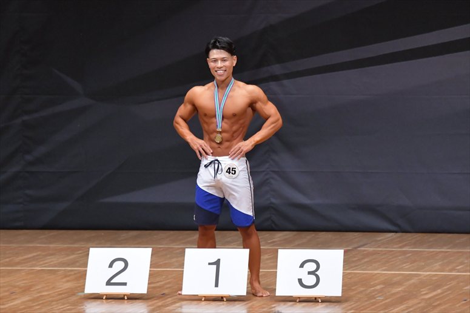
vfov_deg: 4.8
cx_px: 235
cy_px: 156
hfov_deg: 7.2
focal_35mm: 285
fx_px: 3719
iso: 6400
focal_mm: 190
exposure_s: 1/400
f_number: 5.6
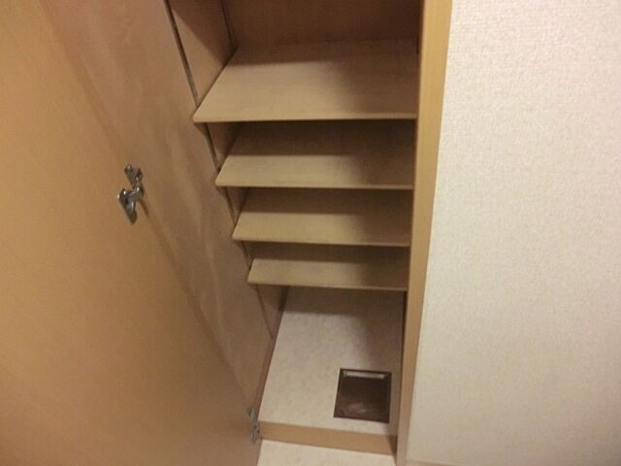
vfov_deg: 56.8
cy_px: 233
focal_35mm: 24
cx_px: 310
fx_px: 431
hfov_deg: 71.6
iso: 800
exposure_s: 1/13
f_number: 3.2
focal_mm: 4.3
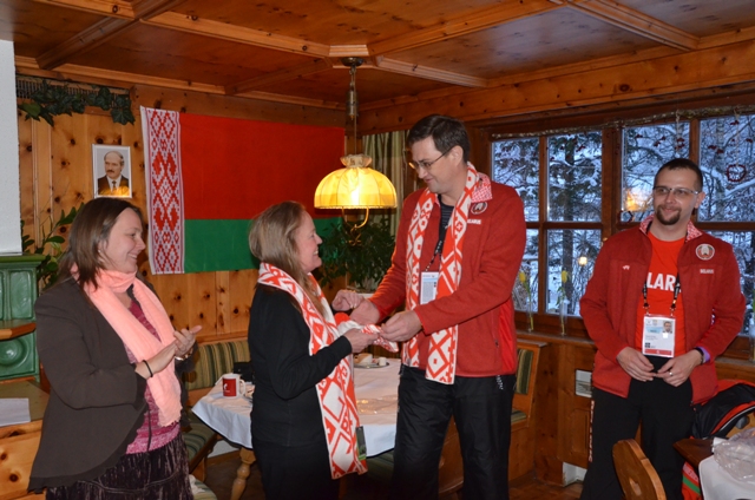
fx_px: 659
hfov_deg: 59.6
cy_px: 250
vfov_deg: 41.5
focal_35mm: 32
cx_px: 378
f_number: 6.3
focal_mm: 21
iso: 2500
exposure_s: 1/60
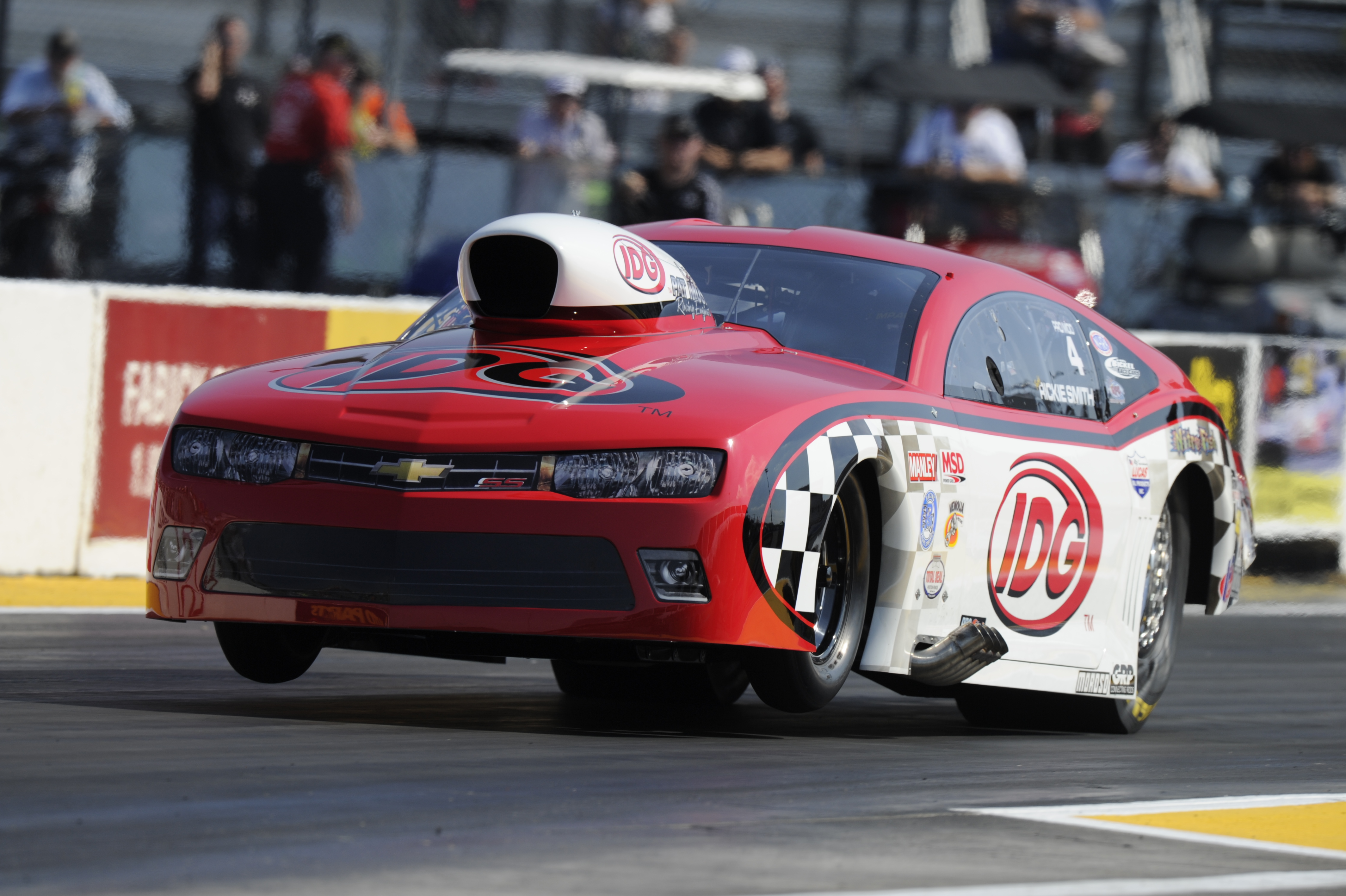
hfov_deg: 4.1
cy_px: 448
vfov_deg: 2.7
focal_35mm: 500
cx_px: 673
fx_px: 18682
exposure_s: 1/1250
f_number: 7.1
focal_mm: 500
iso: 250
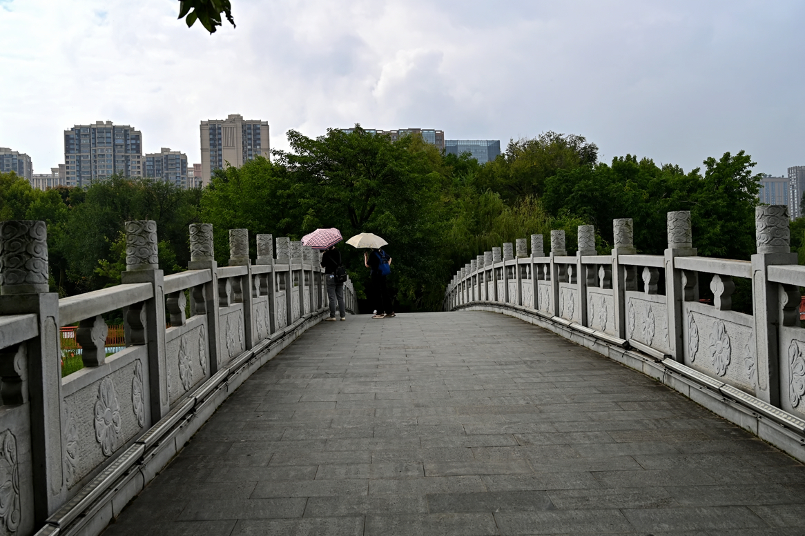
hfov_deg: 53.8
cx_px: 398
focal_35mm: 36
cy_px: 271
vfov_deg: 37.3
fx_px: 794
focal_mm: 34.5
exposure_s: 1/320
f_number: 9
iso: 200
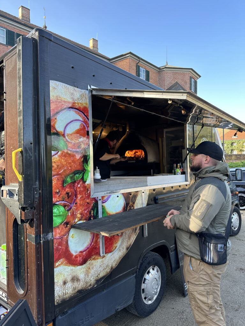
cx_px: 122
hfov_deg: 56.8
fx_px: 226
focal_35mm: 24
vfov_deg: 71.6
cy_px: 163
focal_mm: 6.86
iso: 80
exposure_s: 1/291
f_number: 1.78
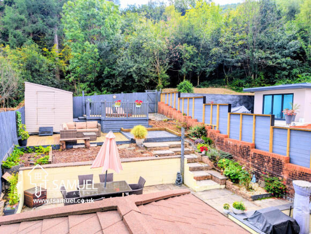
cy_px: 117
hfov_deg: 71.5
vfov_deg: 57.0
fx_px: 216
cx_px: 156
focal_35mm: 24
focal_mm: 6.9
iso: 17
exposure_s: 1/298
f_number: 1.68
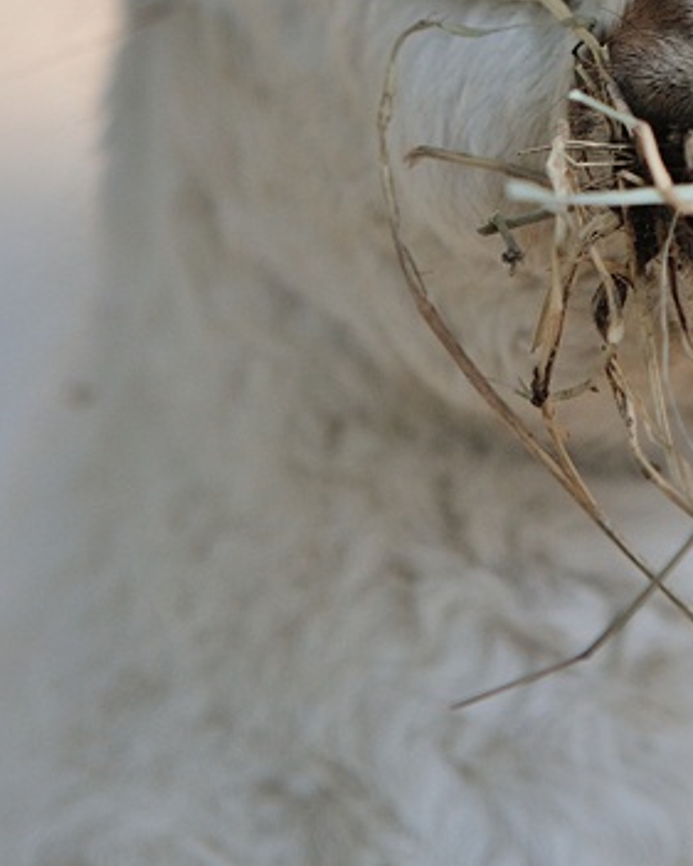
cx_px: 555
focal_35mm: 459
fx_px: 11763
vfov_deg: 4.2
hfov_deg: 3.4
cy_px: -299
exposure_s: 1/2000
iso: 200
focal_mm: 112
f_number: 2.8
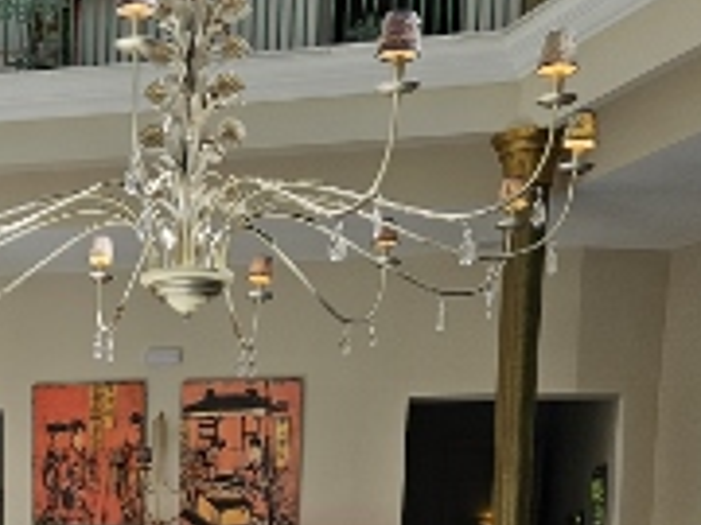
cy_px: 646
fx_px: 1357
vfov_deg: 20.4
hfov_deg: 27.5
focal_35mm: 67
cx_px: 21
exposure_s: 1/1151
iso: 40
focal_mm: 5.4
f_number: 1.8
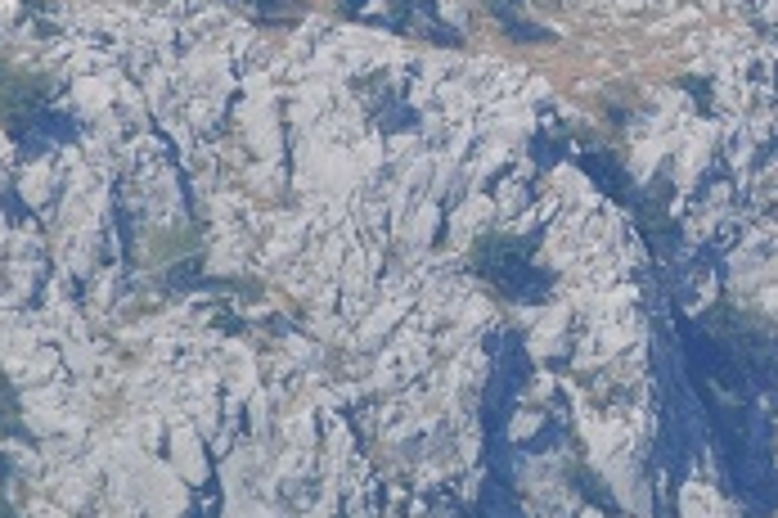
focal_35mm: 1563
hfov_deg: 1.3
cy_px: -351
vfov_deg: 0.9
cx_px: 1300
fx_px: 33746
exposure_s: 1/125
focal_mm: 300
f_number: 13
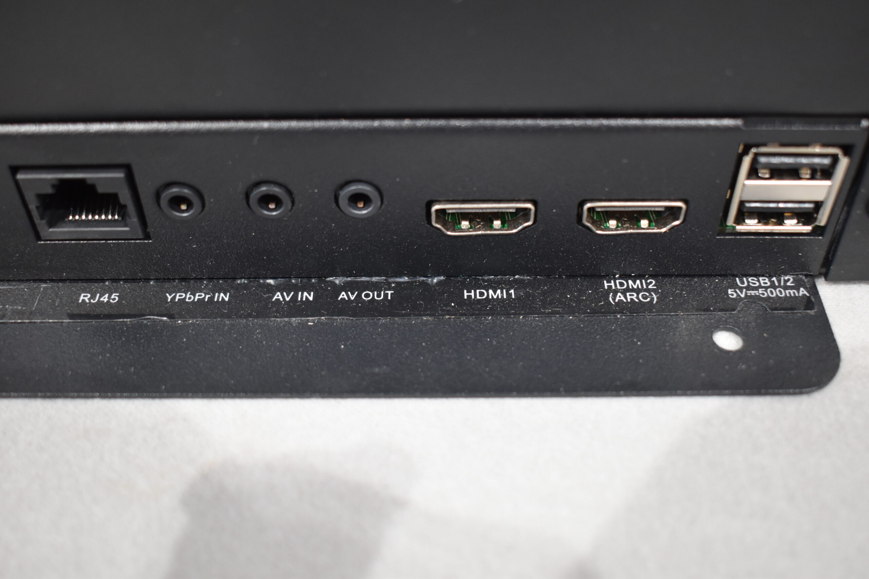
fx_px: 978
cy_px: 290
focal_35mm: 40
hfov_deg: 47.9
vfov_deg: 33.0
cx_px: 434
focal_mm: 27
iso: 800
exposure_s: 1/60
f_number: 4
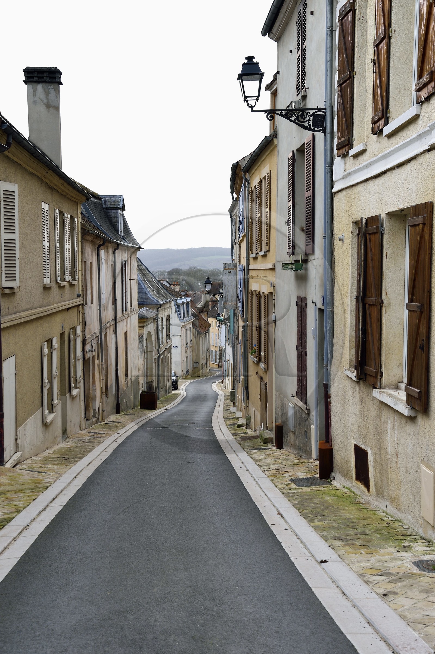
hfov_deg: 28.1
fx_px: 871
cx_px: 218
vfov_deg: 41.1
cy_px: 327
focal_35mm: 48
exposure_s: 1/200
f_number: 9
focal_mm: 48
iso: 200
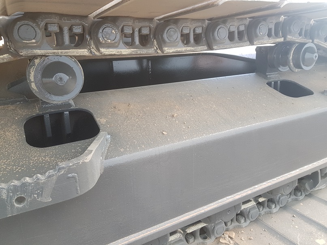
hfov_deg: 67.3
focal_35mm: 26
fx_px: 246
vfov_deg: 53.1
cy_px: 122
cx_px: 164
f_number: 1.7
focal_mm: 4.2
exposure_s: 1/50
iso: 80
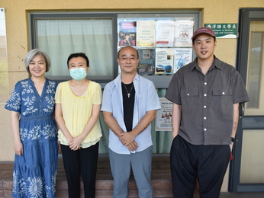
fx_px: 229
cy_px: 98
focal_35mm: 30
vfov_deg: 46.8
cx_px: 114
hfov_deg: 59.7
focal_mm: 18
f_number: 5.6
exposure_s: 1/125
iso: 400
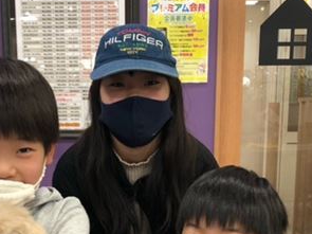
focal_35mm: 57
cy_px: 205
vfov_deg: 25.0
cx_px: 114
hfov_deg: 33.6
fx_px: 514
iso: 32
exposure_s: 1/24
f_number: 1.8
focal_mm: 4
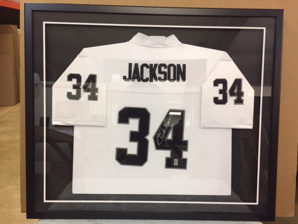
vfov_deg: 48.2
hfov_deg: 61.7
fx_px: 250
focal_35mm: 29
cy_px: 112
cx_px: 149
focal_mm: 4.15
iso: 80
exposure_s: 1/30
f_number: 2.2
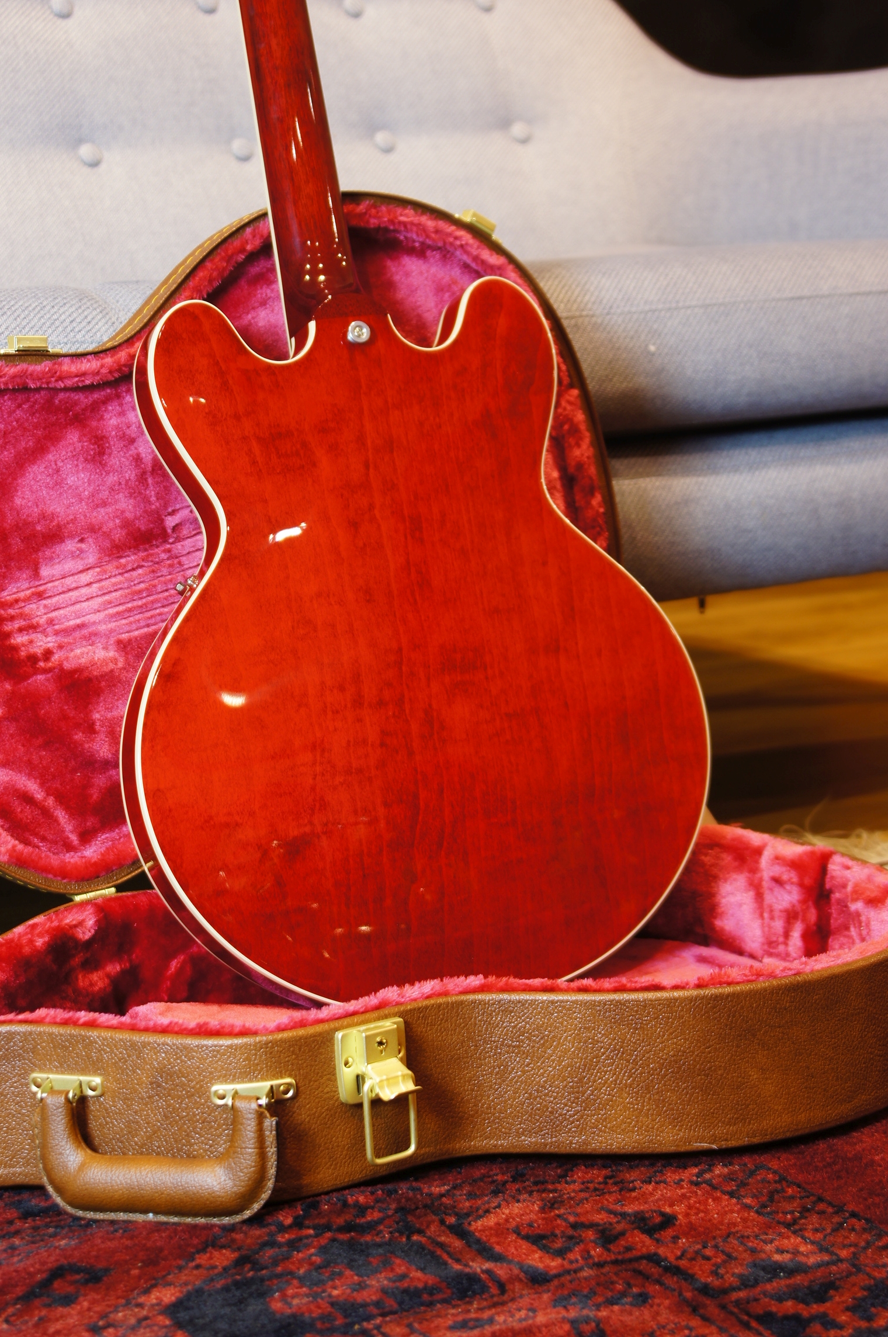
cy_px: 668
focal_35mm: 68
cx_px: 444
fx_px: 2503
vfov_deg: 29.9
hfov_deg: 20.1
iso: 100
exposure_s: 1/4
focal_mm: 45
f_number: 4.5
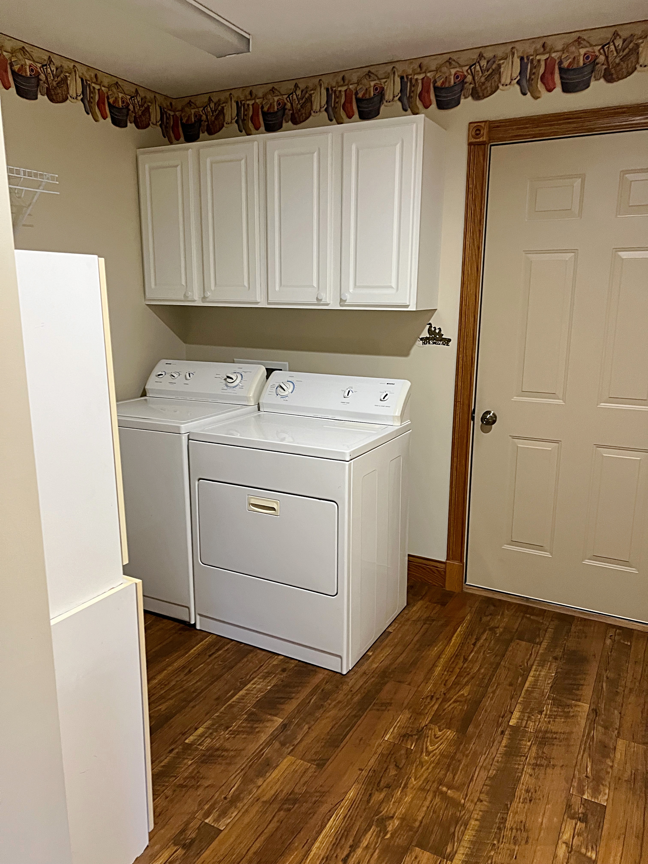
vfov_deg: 67.3
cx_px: 324
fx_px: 649
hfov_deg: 53.1
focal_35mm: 26
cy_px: 432
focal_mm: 5.7
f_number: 1.5
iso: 400
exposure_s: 1/60
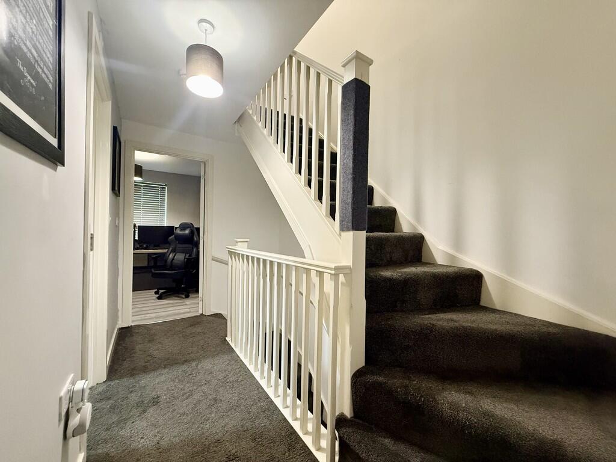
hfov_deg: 102.1
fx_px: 249
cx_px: 308
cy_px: 231
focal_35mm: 14
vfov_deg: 85.7
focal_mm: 2.22
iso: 500
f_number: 2.2
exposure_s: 1/50
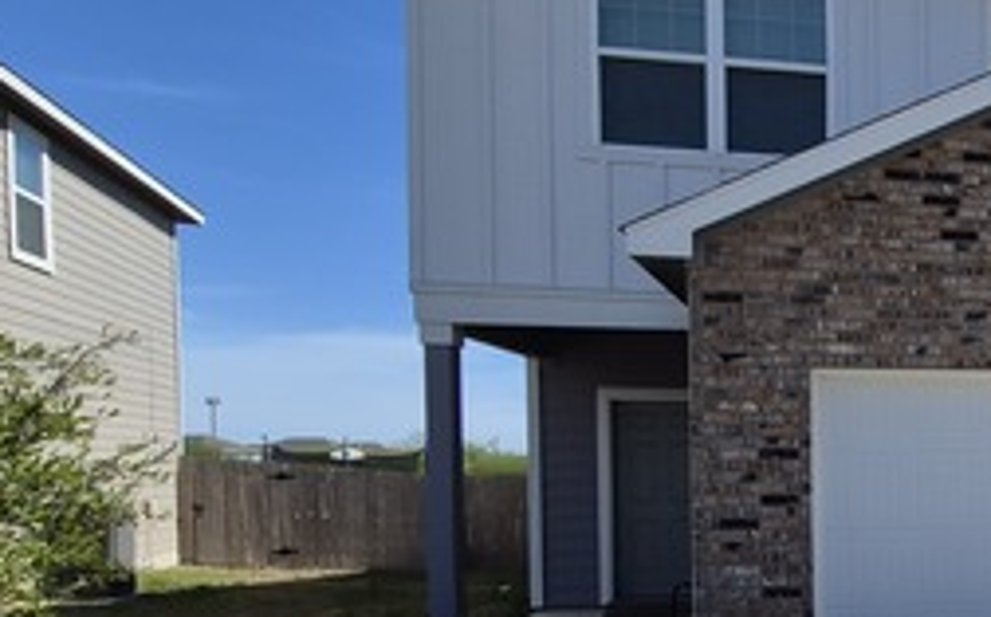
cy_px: 487
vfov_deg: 35.1
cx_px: 1109
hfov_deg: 42.5
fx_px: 944
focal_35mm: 35
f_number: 2.2
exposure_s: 1/2808
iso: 50
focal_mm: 1.74
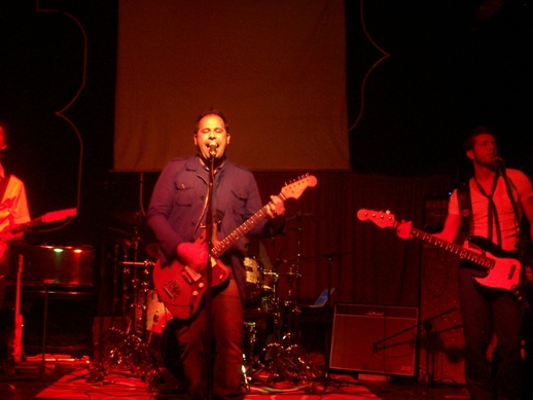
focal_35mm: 42
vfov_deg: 34.3
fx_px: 647
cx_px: 209
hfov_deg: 44.5
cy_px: 228
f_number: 2.7
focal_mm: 5.6
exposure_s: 1/8
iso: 160
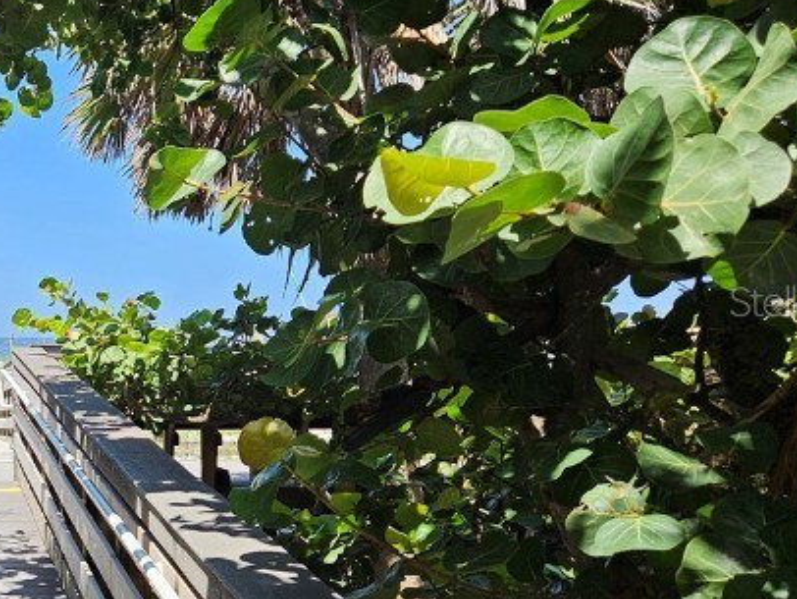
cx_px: -90
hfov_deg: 29.7
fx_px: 1336
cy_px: 300
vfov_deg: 25.3
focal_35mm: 58
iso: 25
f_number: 1.8
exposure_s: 1/848
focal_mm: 5.4
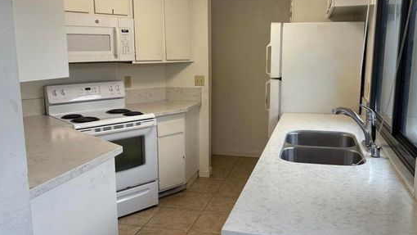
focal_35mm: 33
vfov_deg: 35.6
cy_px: 111
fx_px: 365
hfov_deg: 59.4
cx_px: 220
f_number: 1.6
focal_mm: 5.96
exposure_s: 1/160
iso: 100
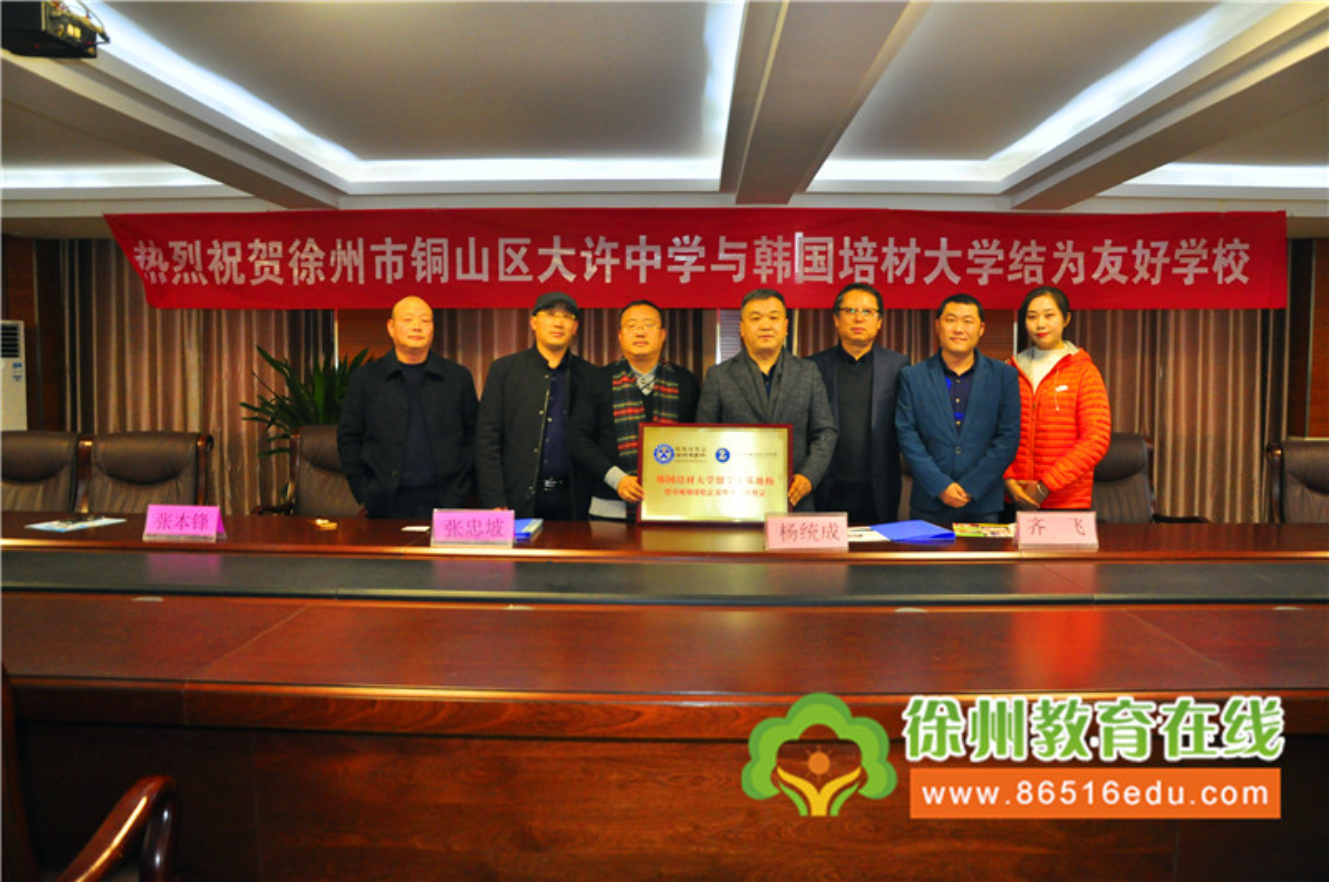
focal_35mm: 27
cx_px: 664
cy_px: 441
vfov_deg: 47.8
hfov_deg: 67.5
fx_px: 995
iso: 1000
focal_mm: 18
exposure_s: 1/45
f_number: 3.5
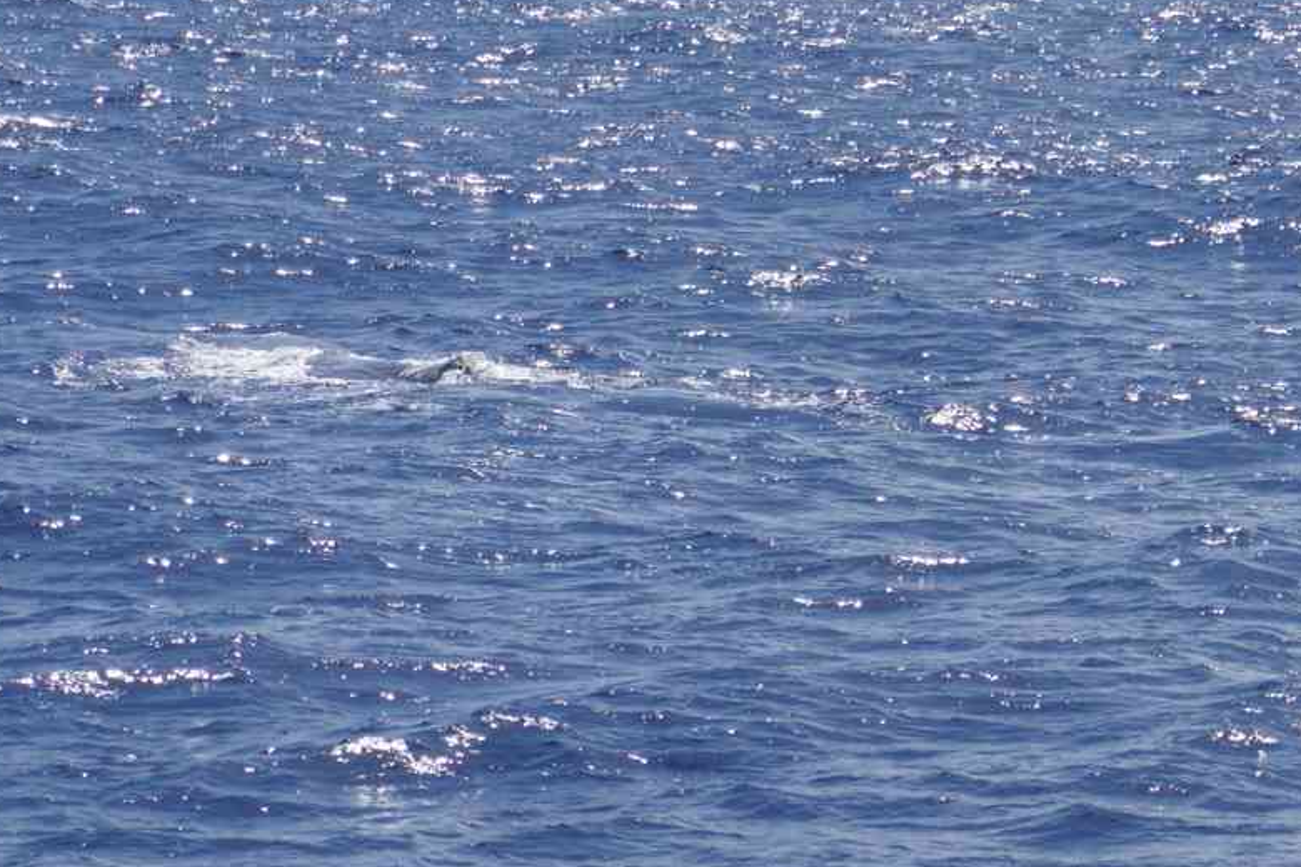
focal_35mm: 320
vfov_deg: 4.3
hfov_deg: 6.4
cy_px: 345
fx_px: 11564
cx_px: 490
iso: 125
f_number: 5.9
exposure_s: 1/1000
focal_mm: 91
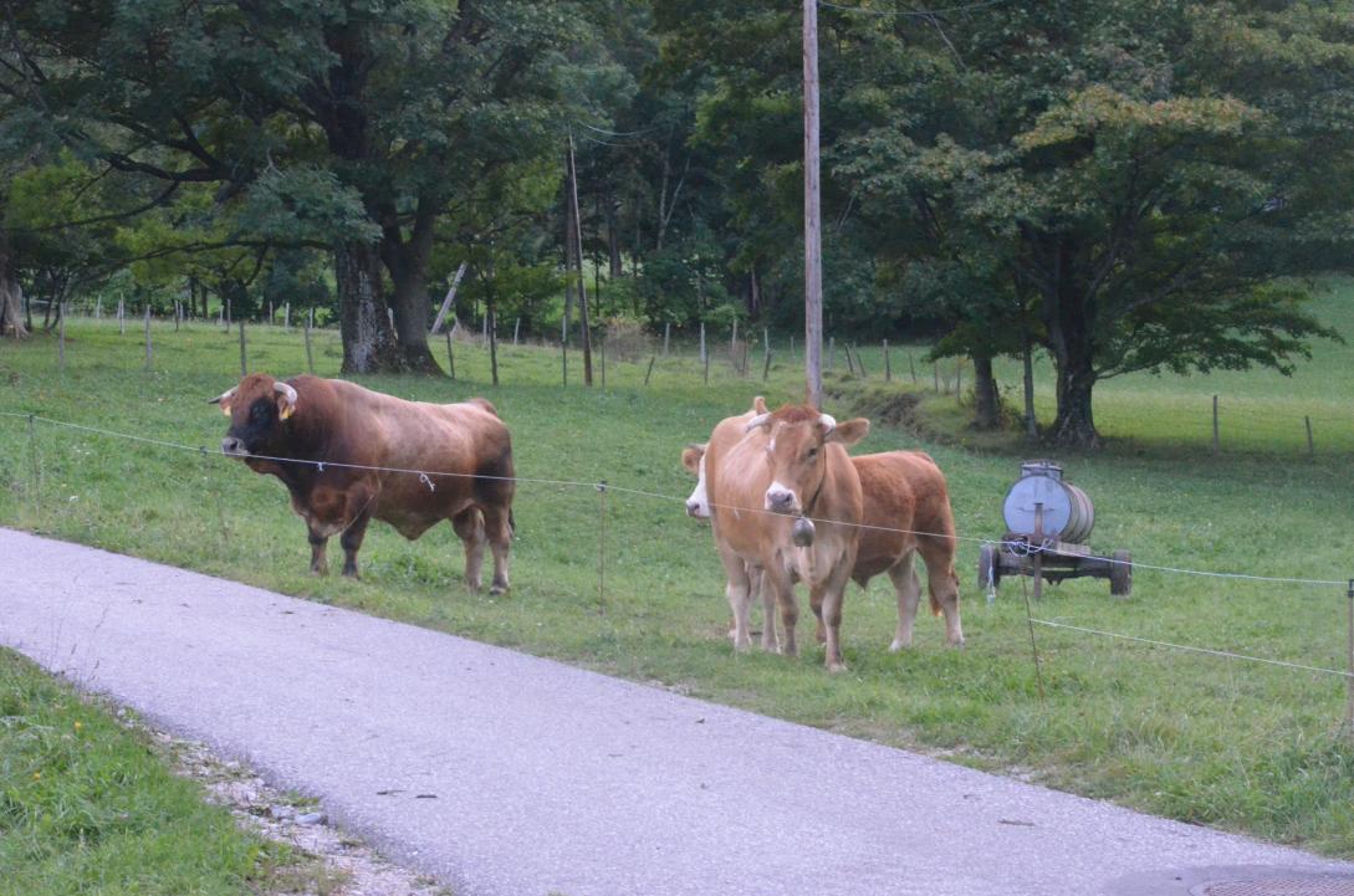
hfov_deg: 24.7
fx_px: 3096
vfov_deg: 16.5
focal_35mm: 82
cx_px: 677
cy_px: 448
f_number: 16
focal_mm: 55
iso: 5600
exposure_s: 1/60
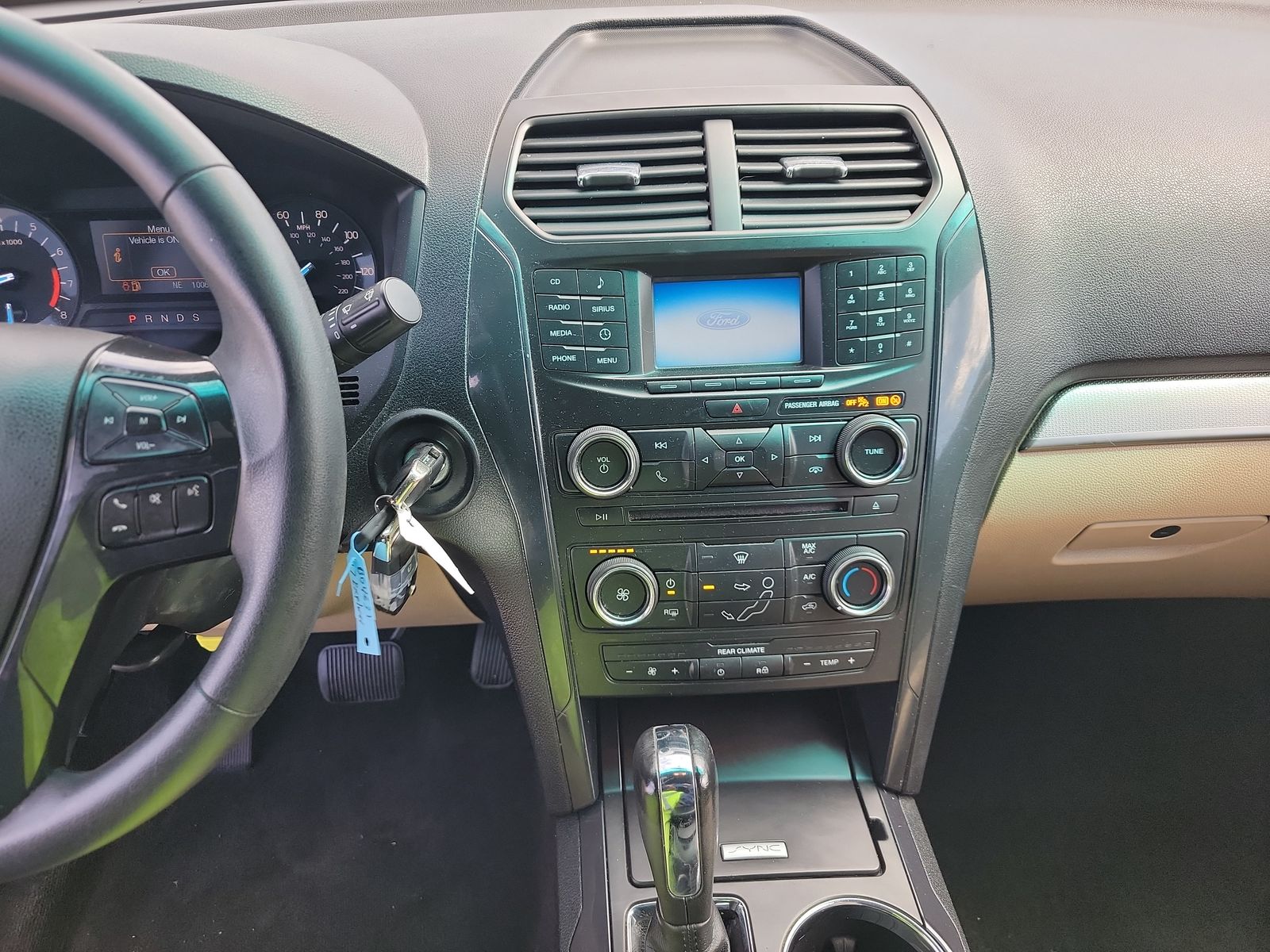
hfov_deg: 71.6
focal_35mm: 24
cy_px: 476
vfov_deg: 56.8
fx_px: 881
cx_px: 635
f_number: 1.8
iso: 62
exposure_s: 1/59
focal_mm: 6.7
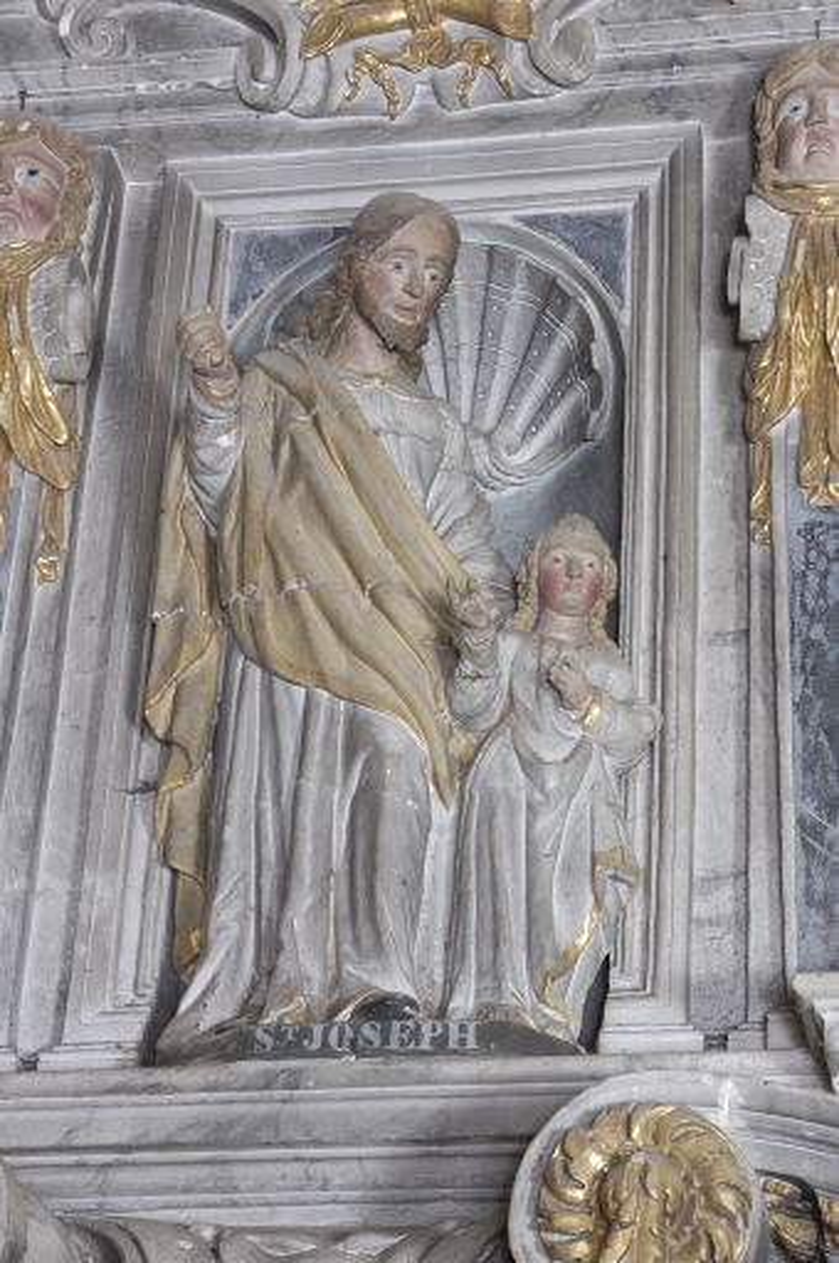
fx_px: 3680
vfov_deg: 19.5
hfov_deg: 13.0
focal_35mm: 105
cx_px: 420
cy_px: 632
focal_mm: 70
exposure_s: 1/30
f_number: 11
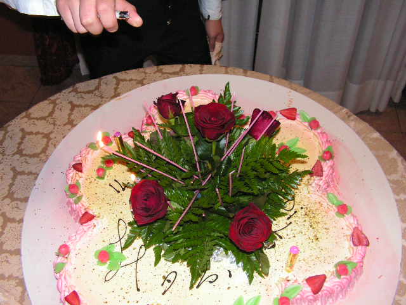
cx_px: 203
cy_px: 152
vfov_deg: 39.7
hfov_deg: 51.4
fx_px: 422
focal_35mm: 36
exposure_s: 1/40
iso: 200
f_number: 3.2
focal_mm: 6
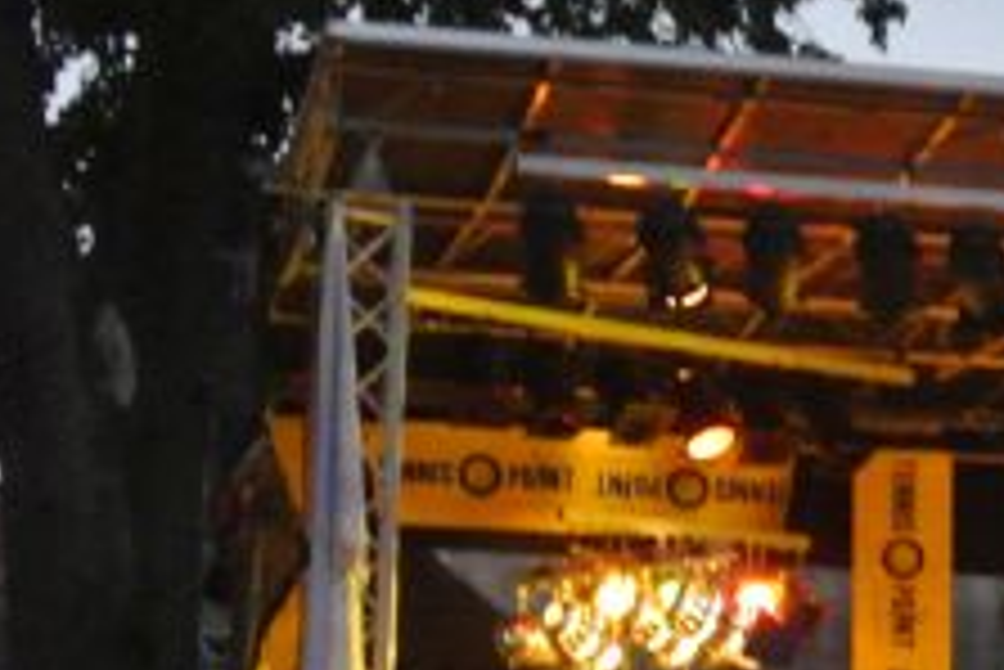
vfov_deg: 7.5
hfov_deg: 10.8
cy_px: 953
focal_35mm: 181
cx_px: 1643
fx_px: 5051
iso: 1400
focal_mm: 15.7
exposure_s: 1/15
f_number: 4.2
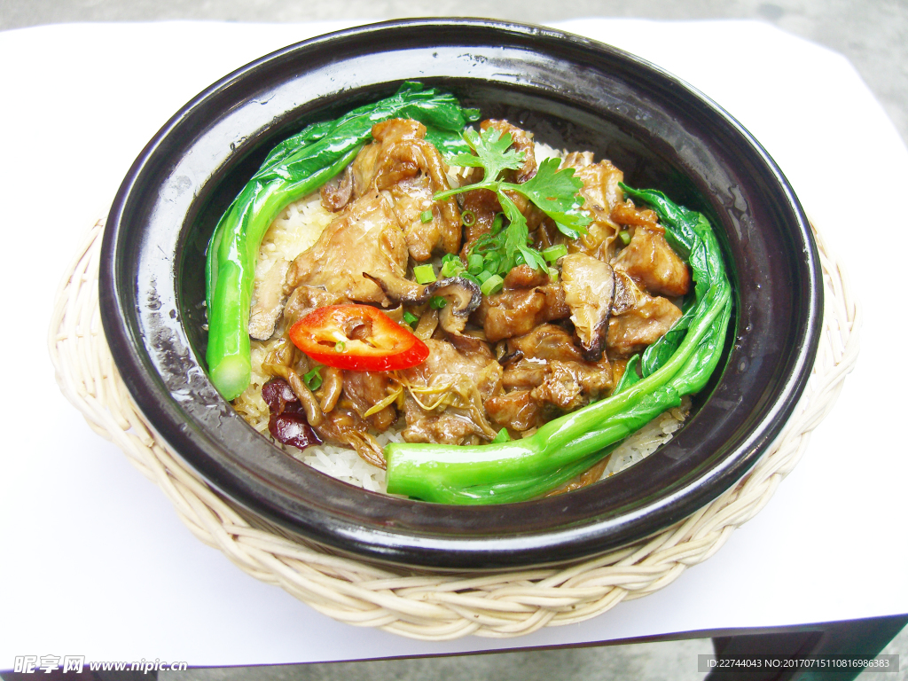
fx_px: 997
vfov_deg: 37.7
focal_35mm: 38
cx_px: 454
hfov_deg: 49.0
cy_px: 340
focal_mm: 7.9
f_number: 2.8
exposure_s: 1/100
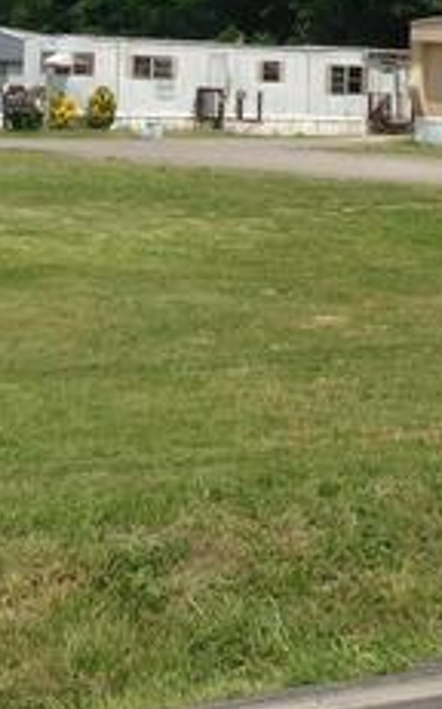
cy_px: 37
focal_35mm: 91
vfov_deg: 22.1
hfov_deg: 14.2
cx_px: 31
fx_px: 1757
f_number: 2.4
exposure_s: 1/2008
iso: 50
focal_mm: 4.12
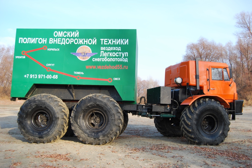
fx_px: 252
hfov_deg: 53.1
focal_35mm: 36
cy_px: 84
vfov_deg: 37.0
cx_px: 126
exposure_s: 1/125
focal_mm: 24
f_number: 5.6
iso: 100
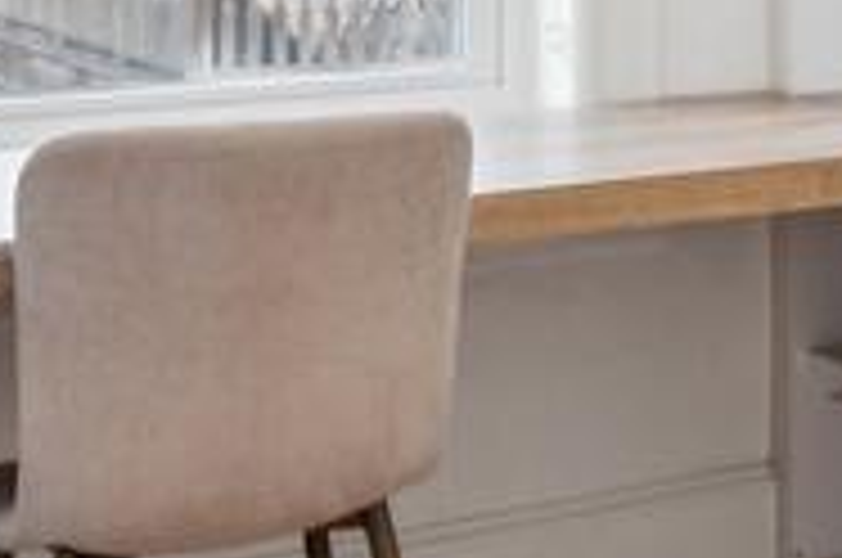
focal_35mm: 108
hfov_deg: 15.9
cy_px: -162
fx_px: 2522
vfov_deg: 12.3
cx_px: 1553
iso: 320
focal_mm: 14
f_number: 10
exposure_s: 1/8
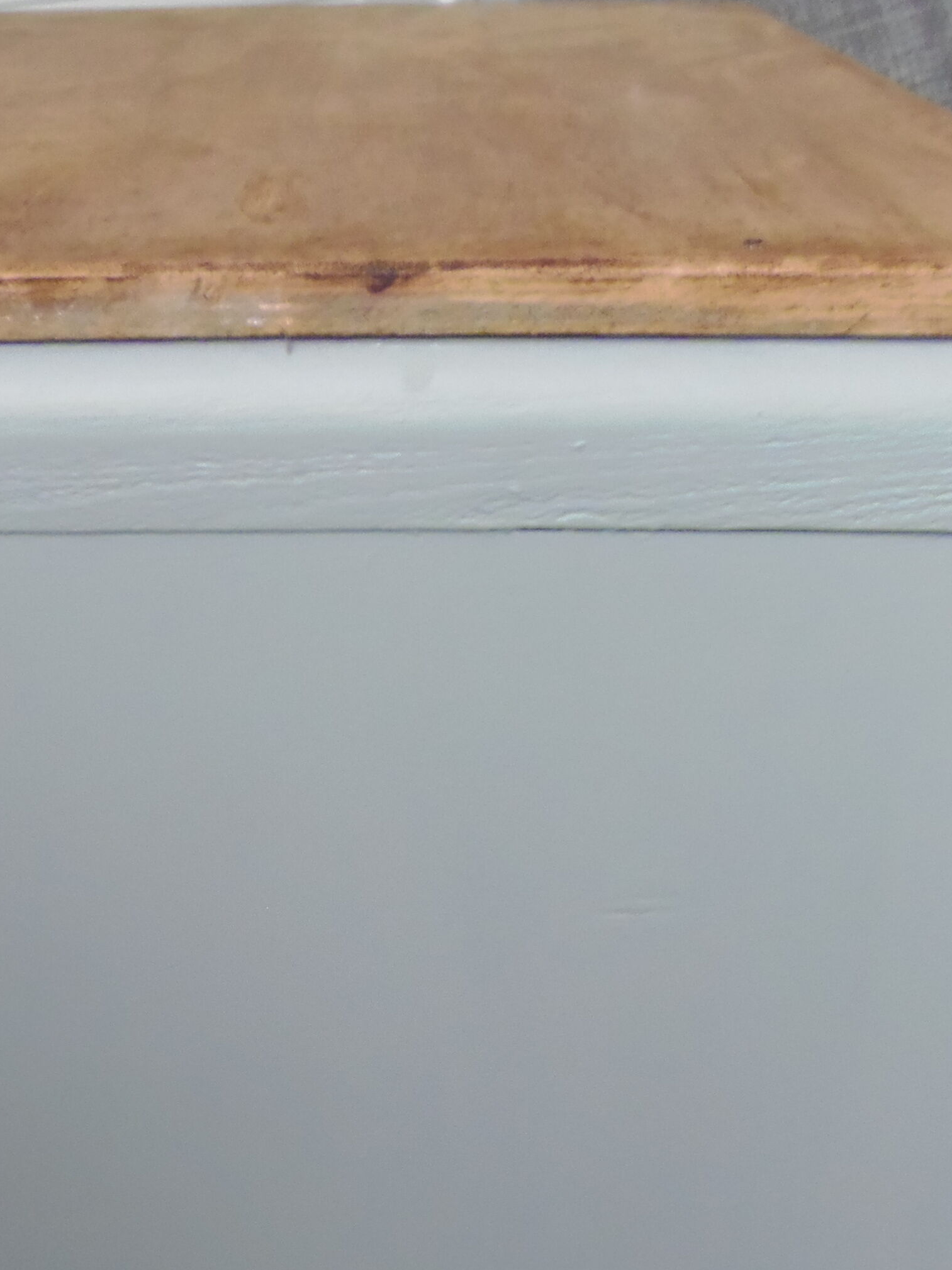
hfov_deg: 28.3
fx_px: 1871
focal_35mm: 51
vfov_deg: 35.6
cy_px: 1111
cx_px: 291
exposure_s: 1/6
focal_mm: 4.3
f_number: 2.9
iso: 200
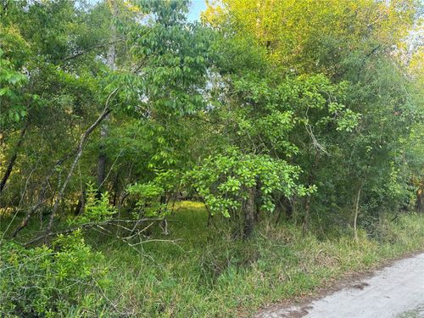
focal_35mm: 24
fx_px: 294
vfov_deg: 56.8
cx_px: 212
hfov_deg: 71.6
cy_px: 159
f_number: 1.78
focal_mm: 6.76
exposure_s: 1/121
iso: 80
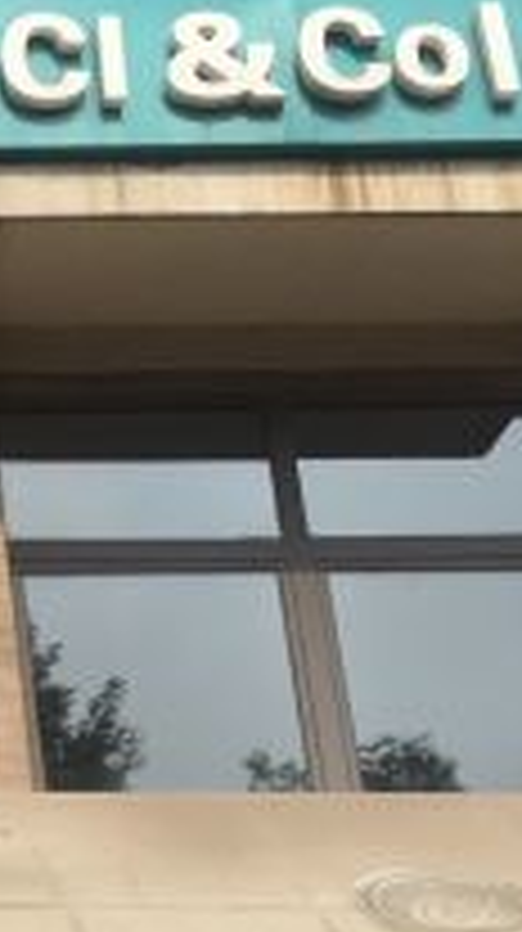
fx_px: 2640
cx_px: -734
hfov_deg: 9.9
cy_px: 480
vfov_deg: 20.0
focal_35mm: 107
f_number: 2.2
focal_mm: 4.15
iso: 32
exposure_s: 1/2198
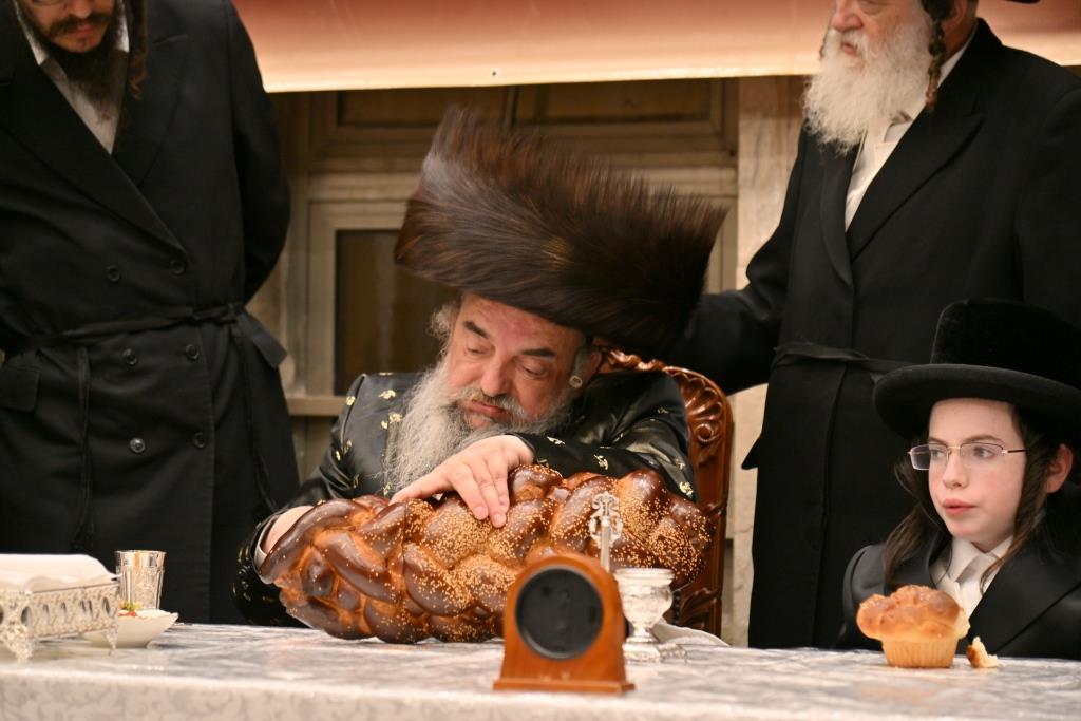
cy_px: 360
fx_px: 3604
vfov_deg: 11.4
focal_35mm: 120
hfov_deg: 17.1
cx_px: 540
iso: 400
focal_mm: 120
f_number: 4
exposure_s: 1/200
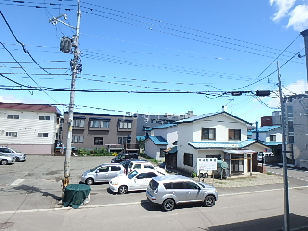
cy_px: 116
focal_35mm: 21
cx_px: 154
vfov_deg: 63.4
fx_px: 187
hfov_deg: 79.0
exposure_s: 1/800
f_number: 3.5
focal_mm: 3.7
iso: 125
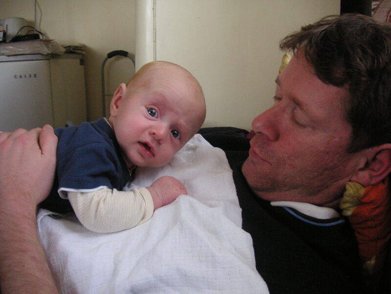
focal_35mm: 37
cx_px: 196
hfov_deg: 50.1
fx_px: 418
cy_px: 147
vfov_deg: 38.7
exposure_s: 1/45
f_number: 2.8
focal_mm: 6.1
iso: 125
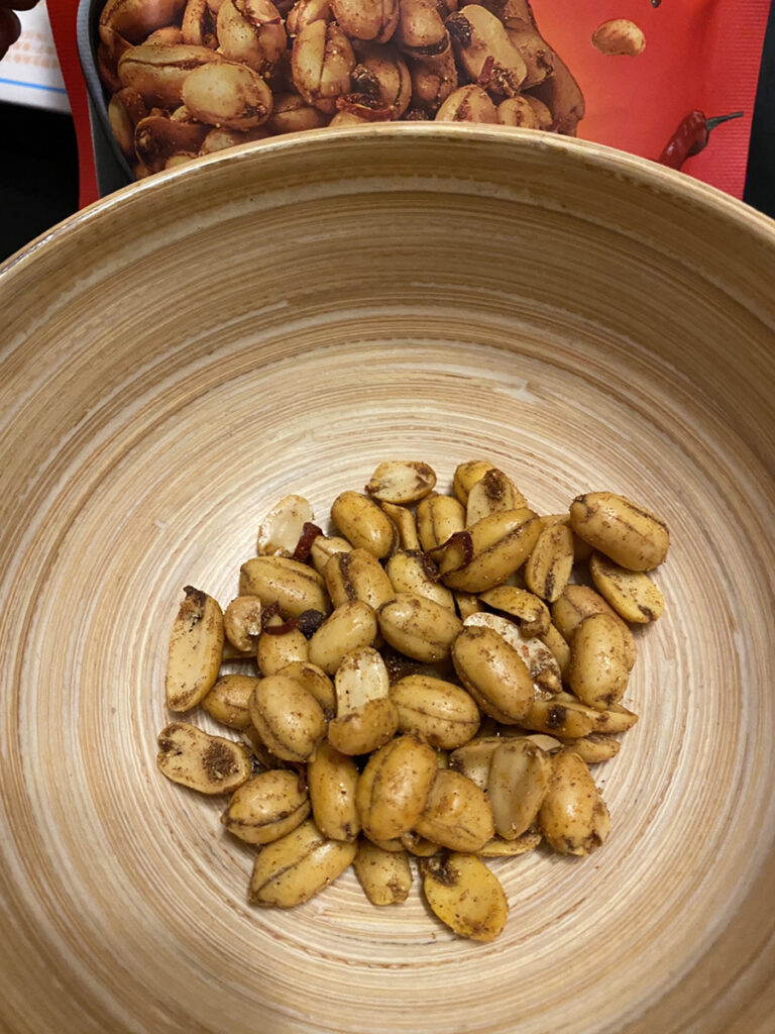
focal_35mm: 26
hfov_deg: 53.1
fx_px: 776
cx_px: 388
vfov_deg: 67.3
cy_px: 517
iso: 500
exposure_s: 1/60
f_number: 1.8
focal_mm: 4.25
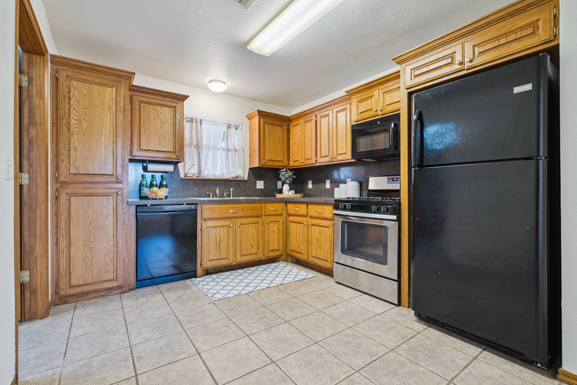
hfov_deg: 96.7
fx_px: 256
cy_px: 192
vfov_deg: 73.8
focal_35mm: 16
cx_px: 288
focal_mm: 16
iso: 200
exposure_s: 1/8
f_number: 7.1
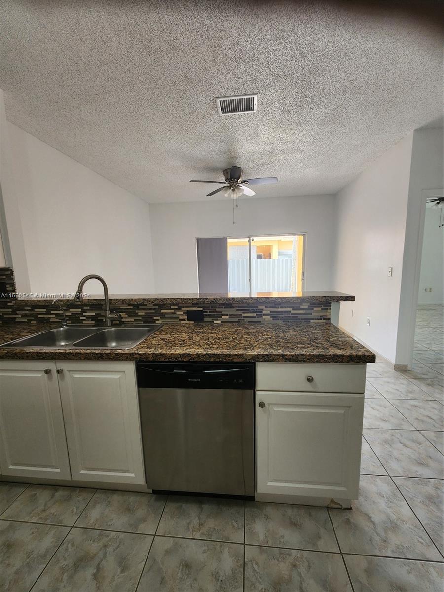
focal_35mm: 13
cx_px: 222
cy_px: 296
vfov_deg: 106.2
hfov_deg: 89.9
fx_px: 222
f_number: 2.2
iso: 160
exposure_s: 1/60
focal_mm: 2.2
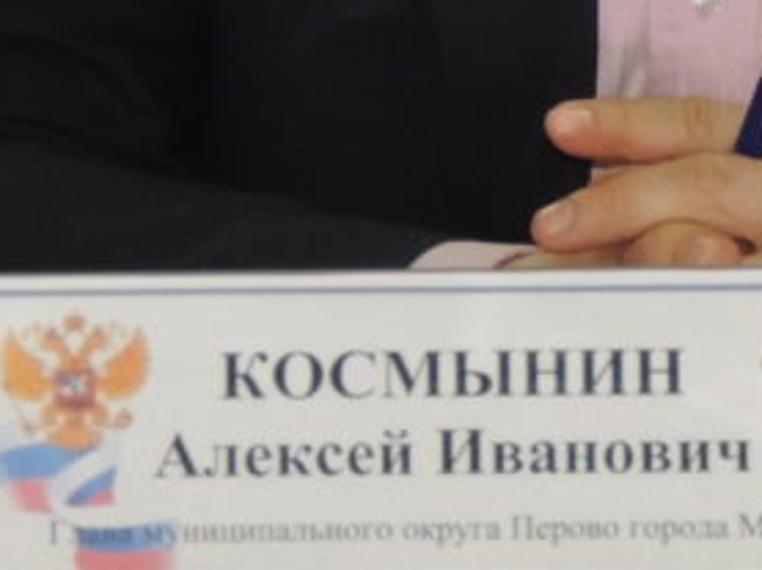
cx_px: 779
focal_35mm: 1111
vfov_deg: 1.3
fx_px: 24425
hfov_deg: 1.8
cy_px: -319
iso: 720
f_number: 4.8
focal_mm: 53.5
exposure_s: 1/60
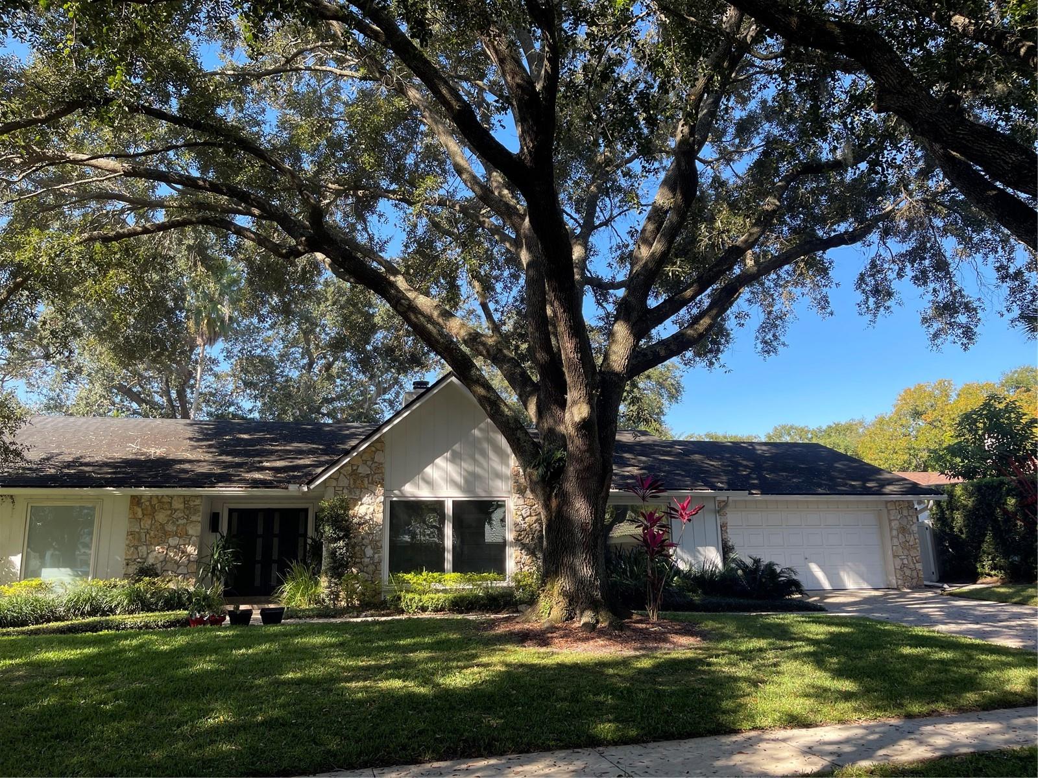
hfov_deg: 69.4
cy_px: 389
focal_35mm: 25
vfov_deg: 54.9
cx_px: 519
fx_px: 750
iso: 32
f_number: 1.6
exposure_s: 1/602
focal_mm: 5.1
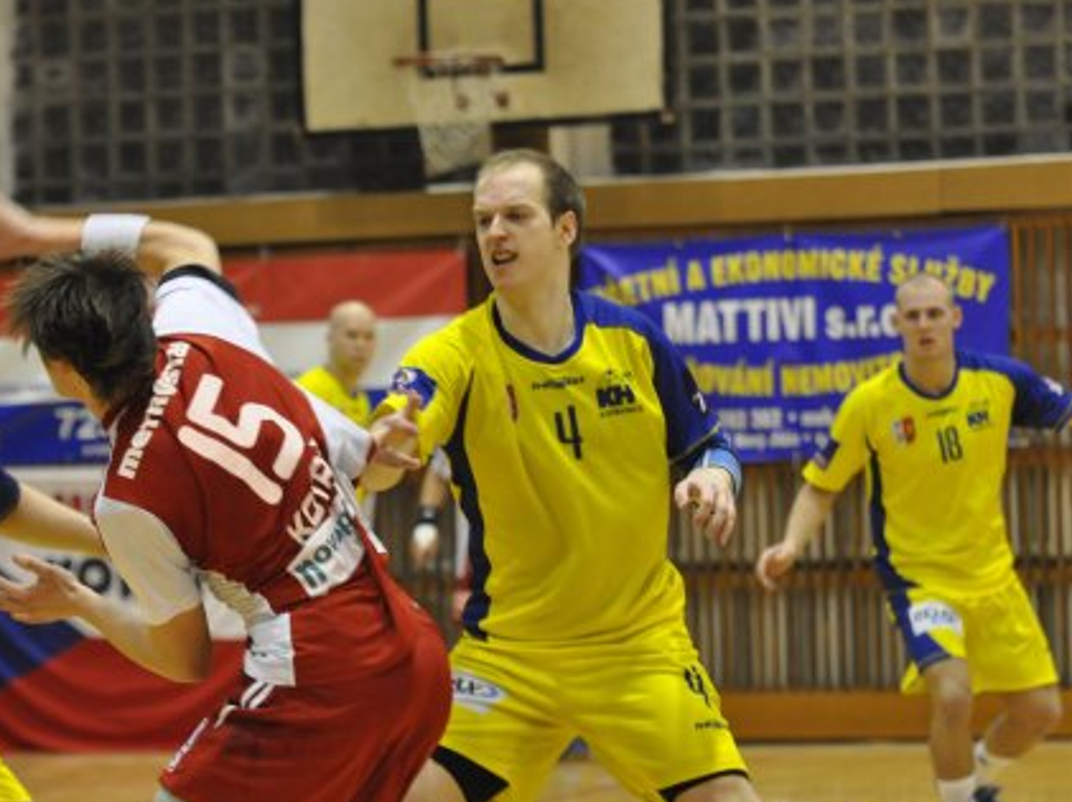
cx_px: 446
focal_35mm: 162
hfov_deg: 12.2
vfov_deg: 9.1
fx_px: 5013
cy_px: 449
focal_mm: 86
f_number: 2.8
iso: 1600
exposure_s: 1/250
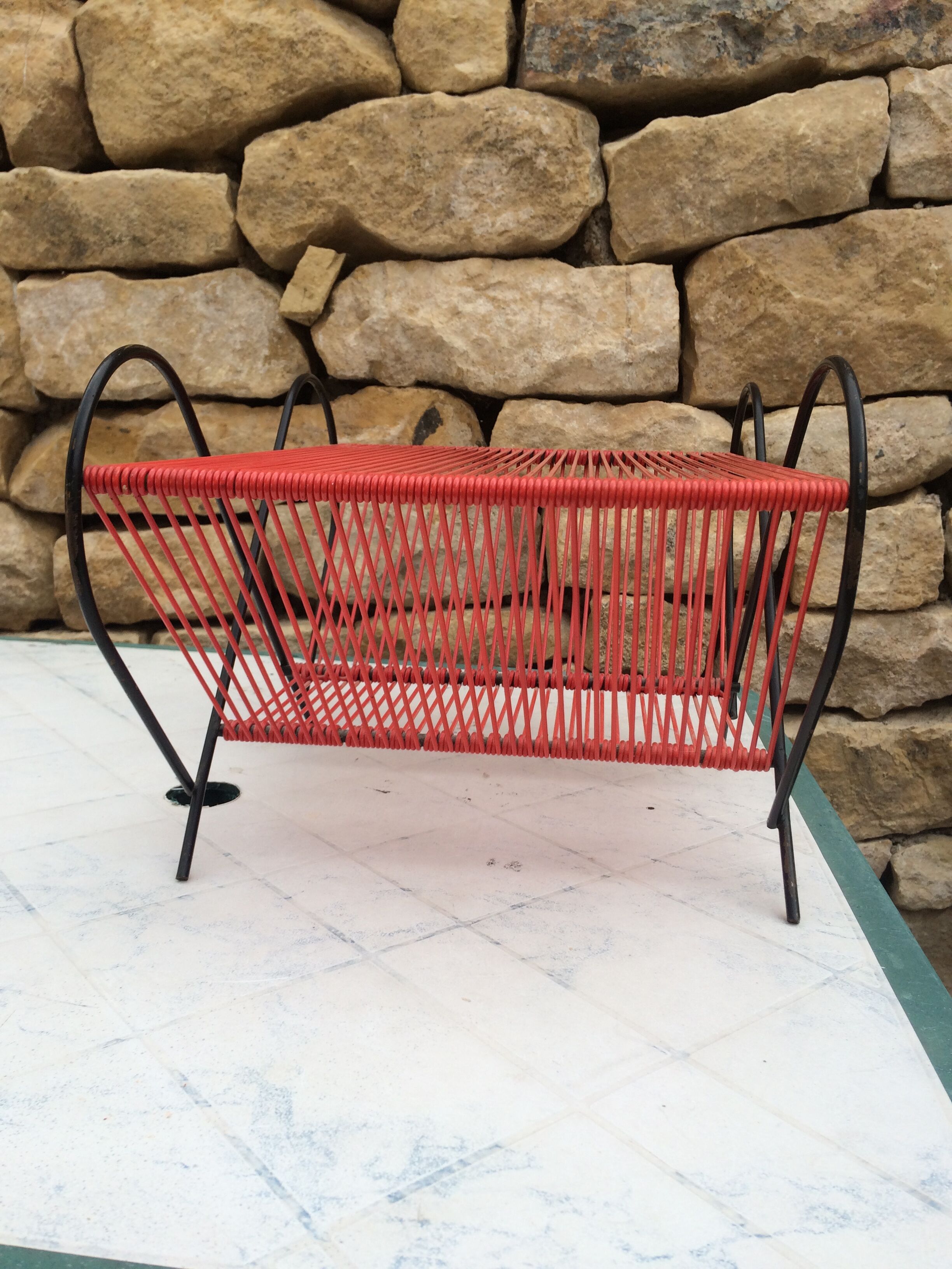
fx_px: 1063
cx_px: 476
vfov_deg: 61.7
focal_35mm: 29
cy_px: 634
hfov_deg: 48.2
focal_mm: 4.15
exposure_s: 1/215
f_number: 2.2
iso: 32
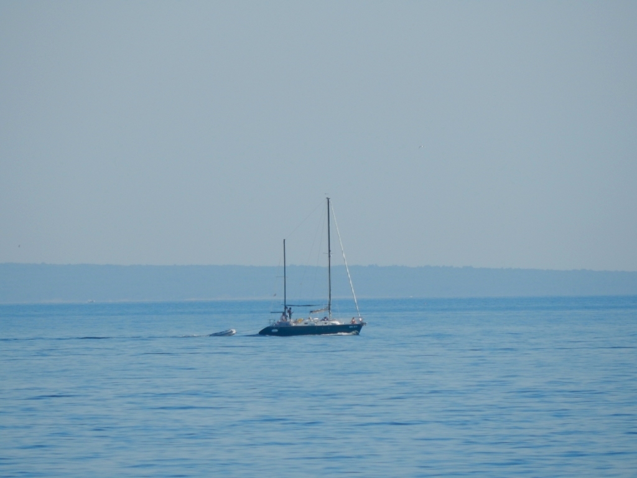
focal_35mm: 765
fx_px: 14077
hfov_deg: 2.6
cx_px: 318
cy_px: 239
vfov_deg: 1.9
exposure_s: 1/400
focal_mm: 136
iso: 125
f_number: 5.9
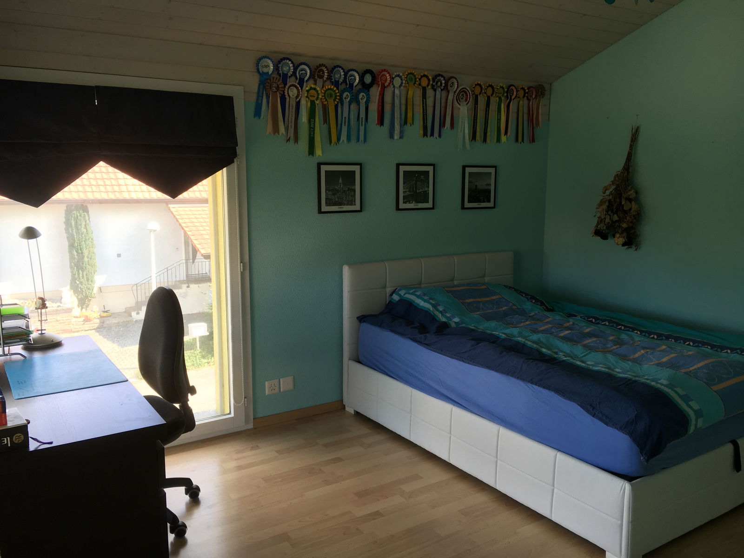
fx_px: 623
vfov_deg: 48.2
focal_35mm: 29
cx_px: 372
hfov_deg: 61.7
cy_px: 279
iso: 25
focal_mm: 4.15
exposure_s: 1/100
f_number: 2.2
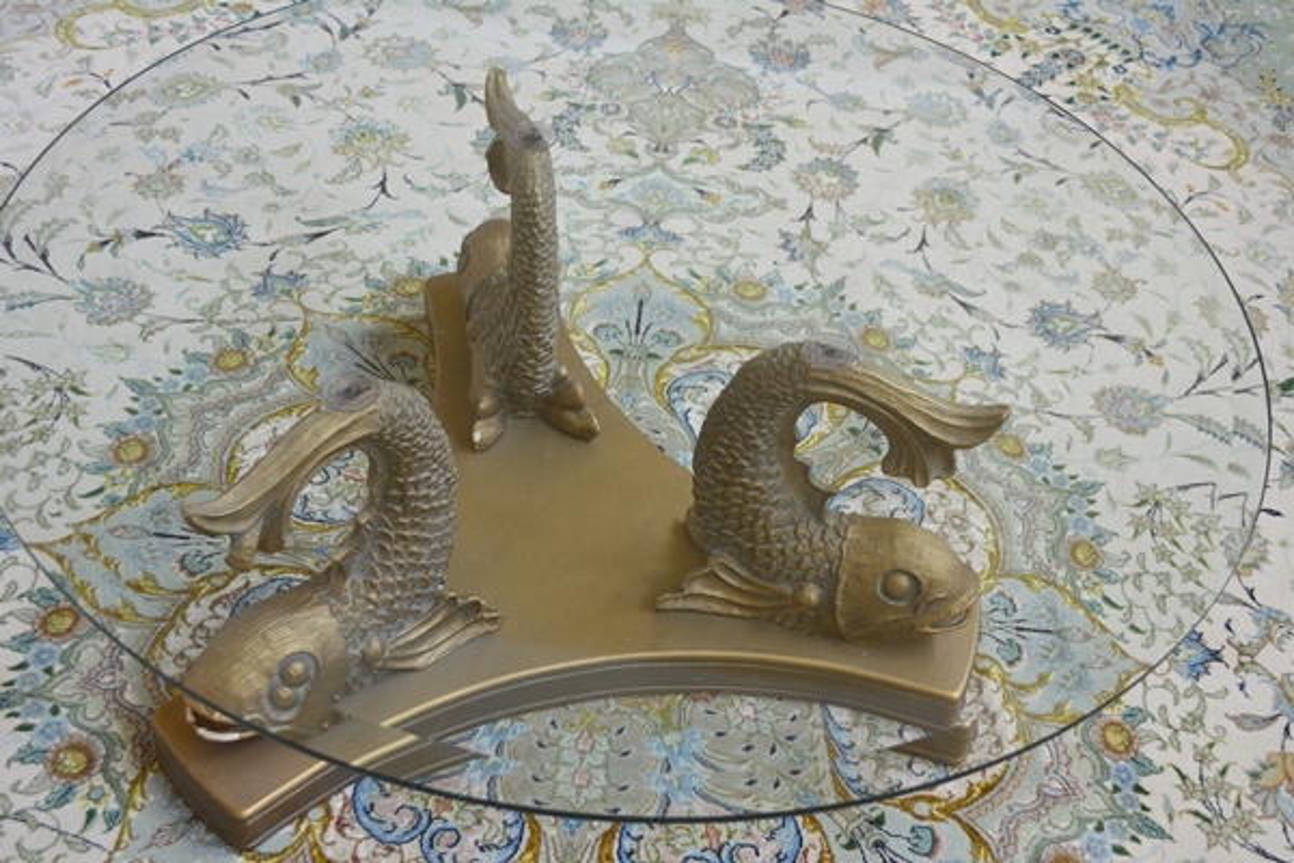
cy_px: 432
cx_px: 647
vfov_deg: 28.1
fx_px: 1725
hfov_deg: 41.1
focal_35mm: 48
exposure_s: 1/125
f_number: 5.6
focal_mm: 32
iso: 400
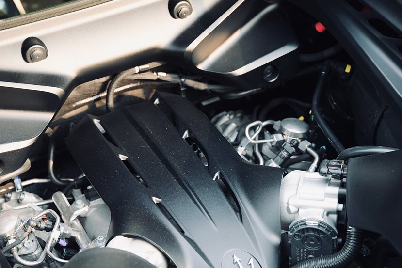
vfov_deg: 21.6
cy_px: 152
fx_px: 704
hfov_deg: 31.8
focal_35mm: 63
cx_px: 160
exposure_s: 1/125
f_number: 4
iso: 400
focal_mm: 51
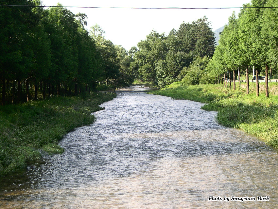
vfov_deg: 23.7
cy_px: 104
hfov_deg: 31.2
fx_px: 498
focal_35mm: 62
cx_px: 139
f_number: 3.5
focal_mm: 13.2
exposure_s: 1/232
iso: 100
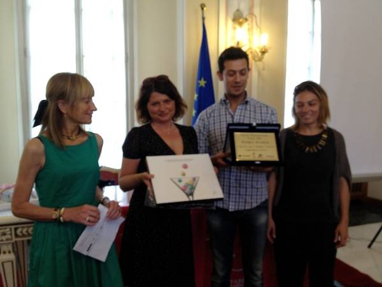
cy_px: 144
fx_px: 386
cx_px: 191
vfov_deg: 40.7
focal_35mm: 35
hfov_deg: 52.6
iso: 64
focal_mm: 4.28
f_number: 2.4
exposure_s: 1/60
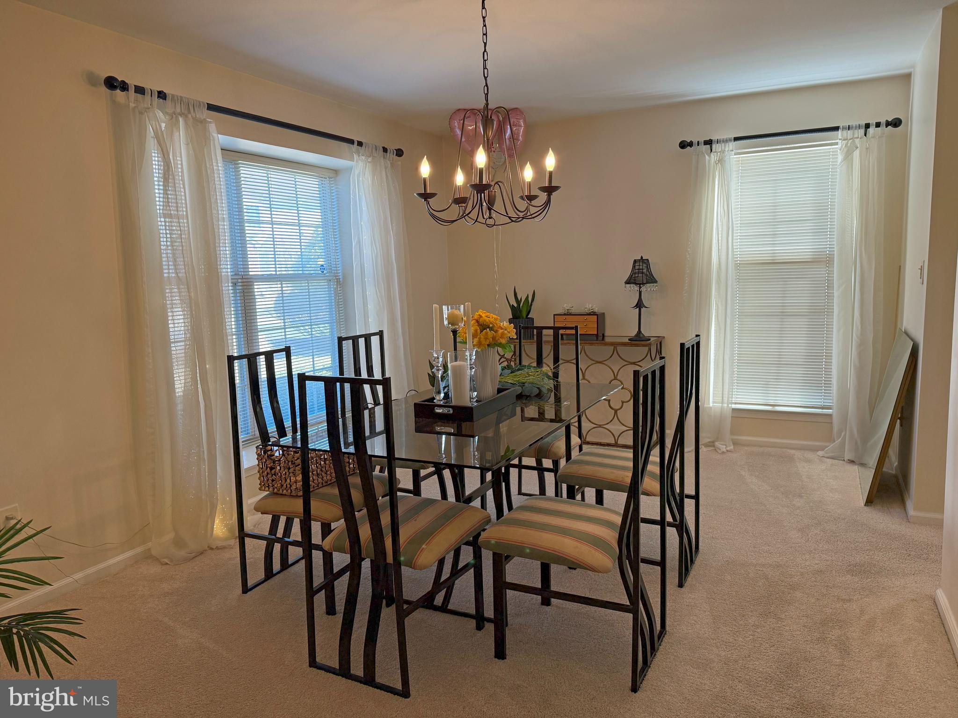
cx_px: 479
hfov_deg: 71.6
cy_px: 359
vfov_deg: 56.8
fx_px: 664
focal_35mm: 24
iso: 200
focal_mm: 6.76
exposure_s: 1/144
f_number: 1.78
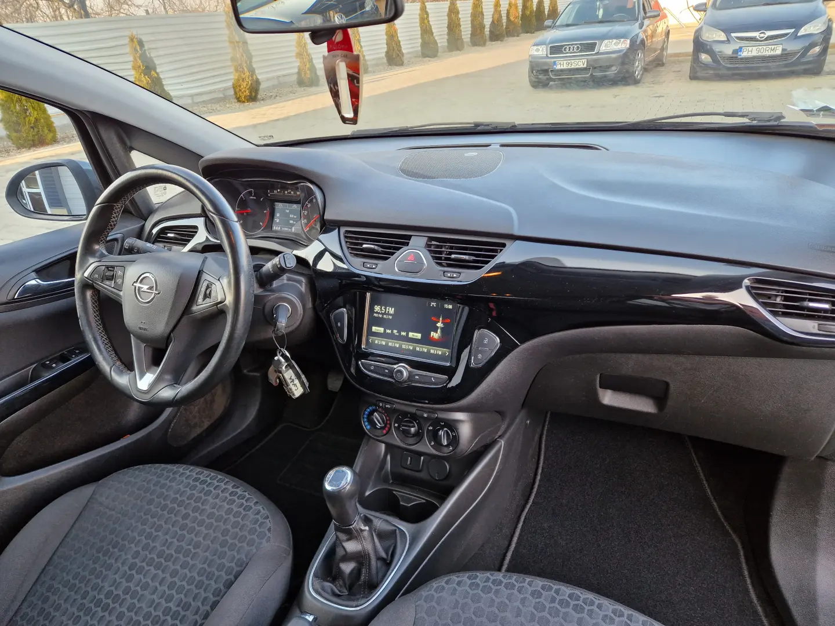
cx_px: 418
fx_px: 555
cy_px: 313
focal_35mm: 23
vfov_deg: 58.9
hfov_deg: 73.9
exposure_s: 1/180
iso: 125
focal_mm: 5.4
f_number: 1.8
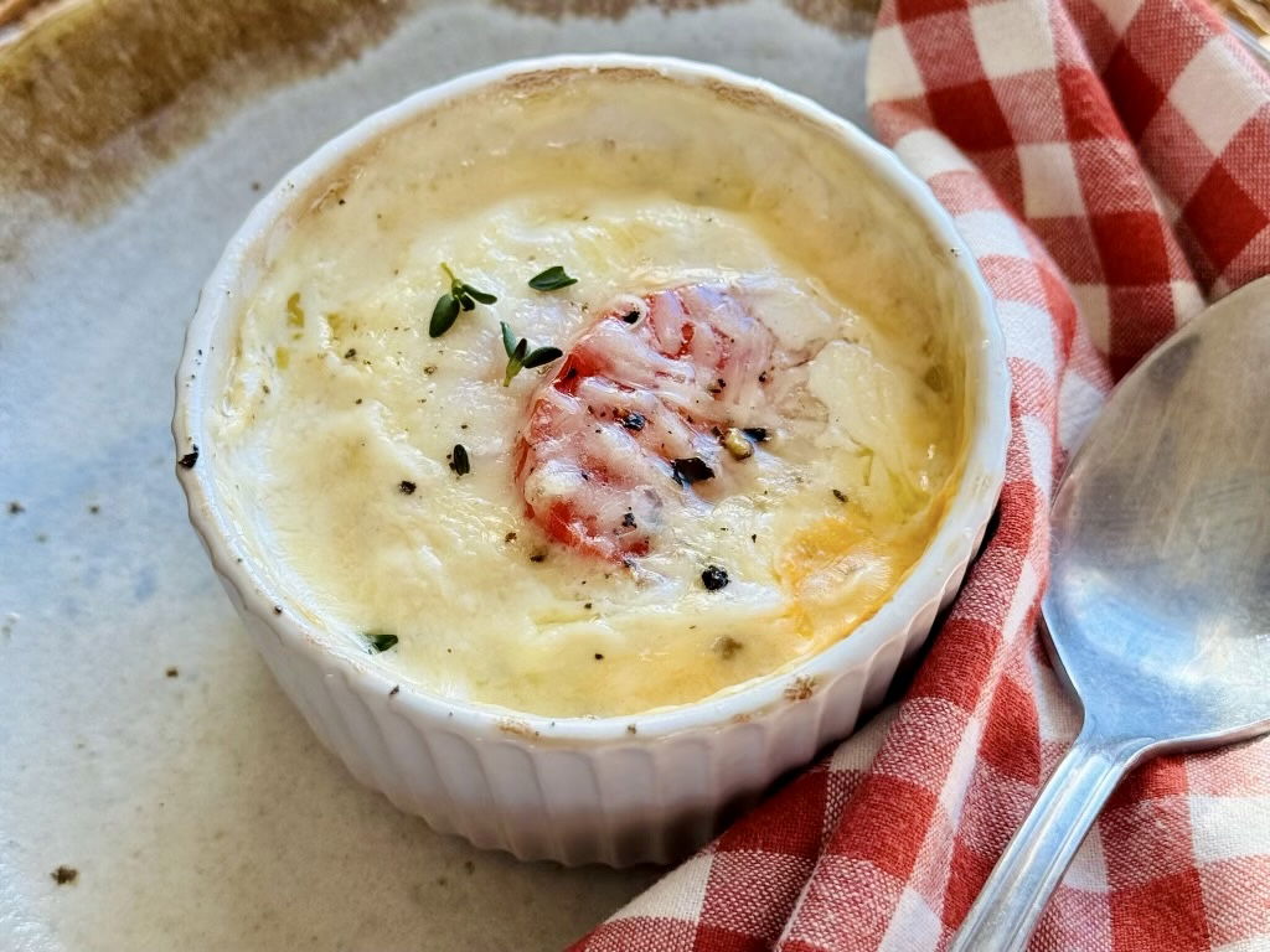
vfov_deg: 30.3
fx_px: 1761
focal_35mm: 48
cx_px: 635
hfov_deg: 39.7
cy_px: 476
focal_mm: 6.76
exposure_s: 1/227
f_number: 1.78
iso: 64
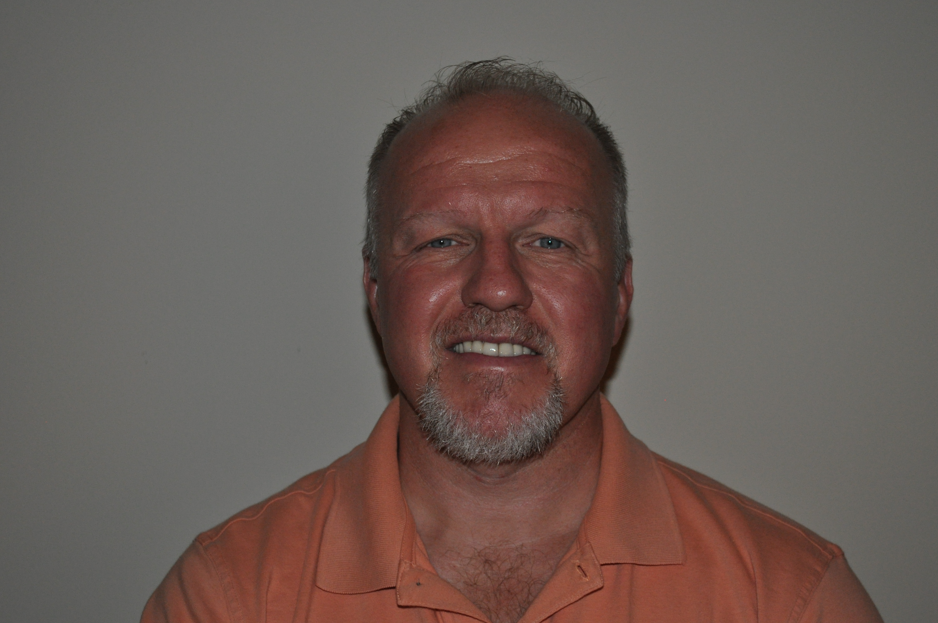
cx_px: 482
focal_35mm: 65
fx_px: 1692
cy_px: 314
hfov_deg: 31.0
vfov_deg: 20.9
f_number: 5.3
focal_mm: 40
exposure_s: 1/60
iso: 800
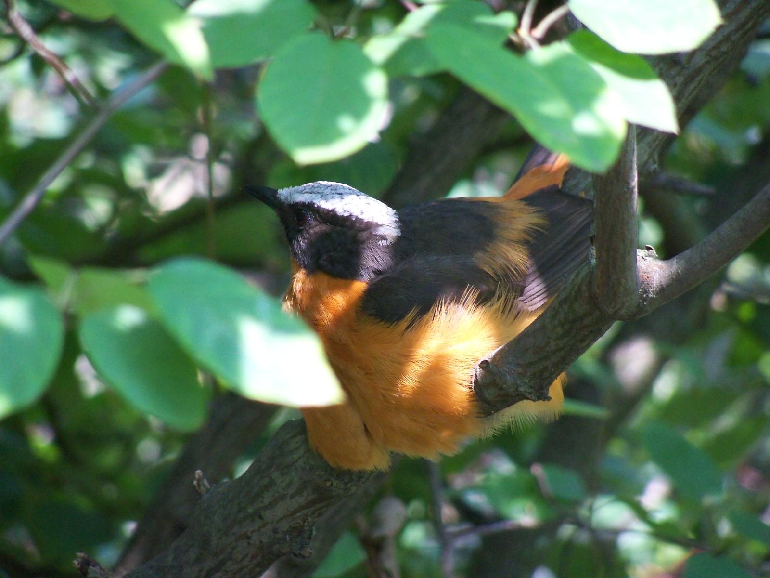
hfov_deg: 5.7
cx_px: 385
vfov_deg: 4.2
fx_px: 7785
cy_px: 289
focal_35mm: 350
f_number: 4.8
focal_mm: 62
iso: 400
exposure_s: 1/125
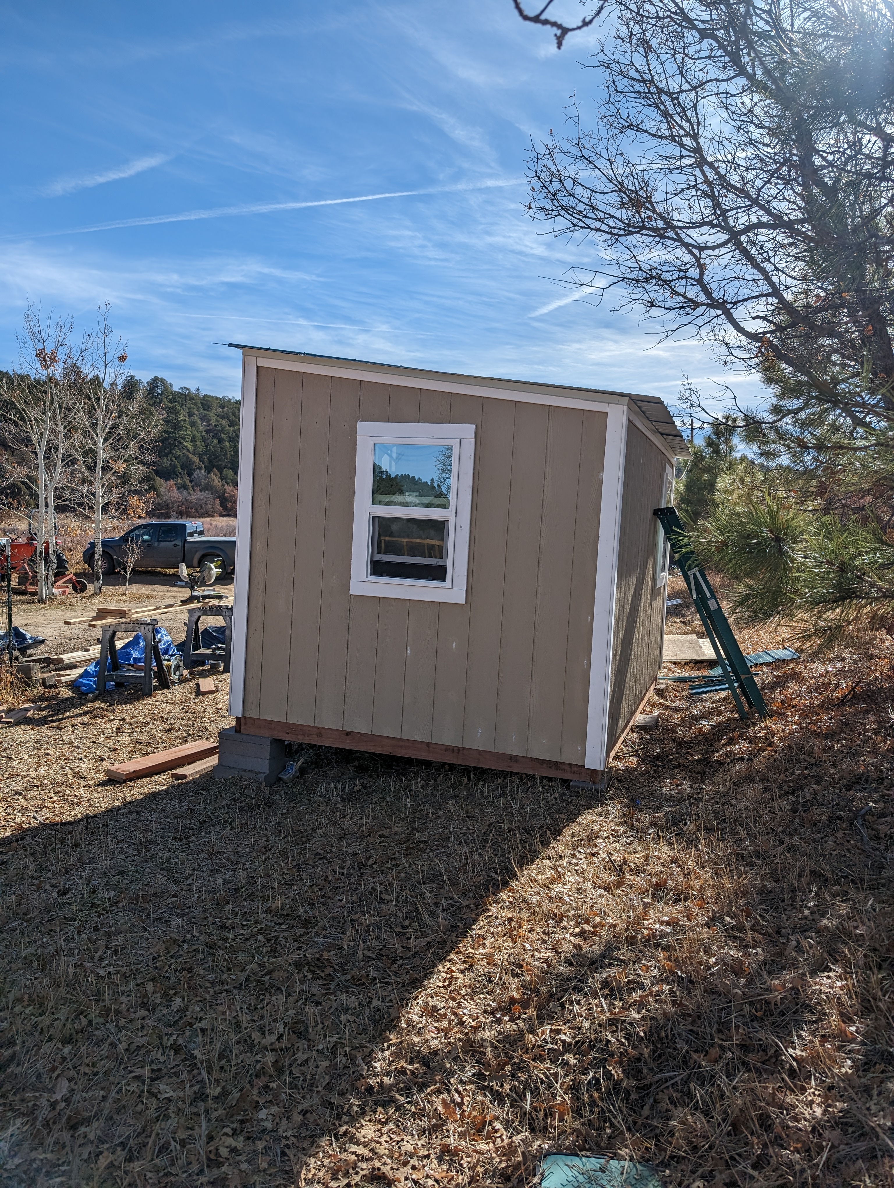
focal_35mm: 24
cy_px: 594
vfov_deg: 71.5
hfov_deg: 56.9
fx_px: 824
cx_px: 447
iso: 20
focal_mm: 6.9
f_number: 1.68
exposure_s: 1/1587
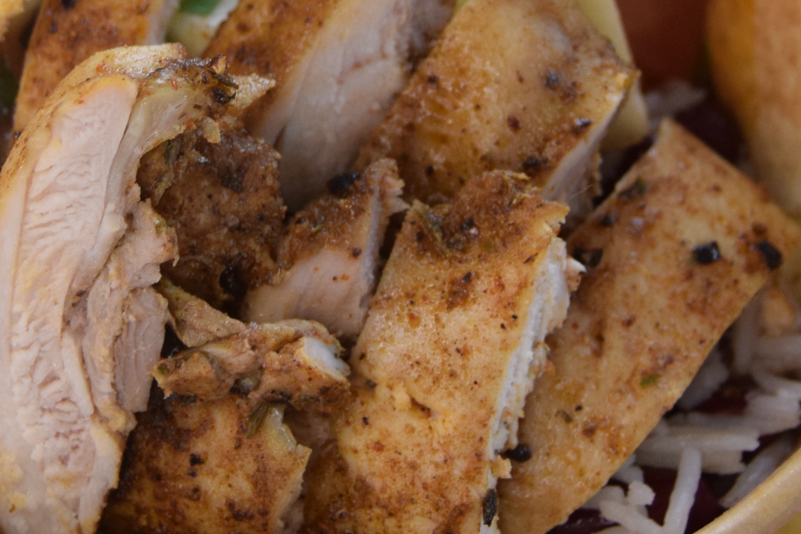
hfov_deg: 17.3
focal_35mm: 118
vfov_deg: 11.4
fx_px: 2625
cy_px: -59
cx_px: 280
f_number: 4
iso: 900
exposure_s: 1/500
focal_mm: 28
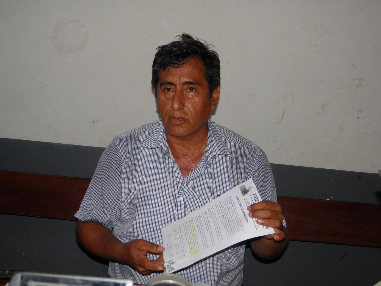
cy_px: 143
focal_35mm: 44
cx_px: 190
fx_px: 484
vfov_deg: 32.9
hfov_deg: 42.9
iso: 100
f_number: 3.3
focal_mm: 7.9
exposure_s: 1/60
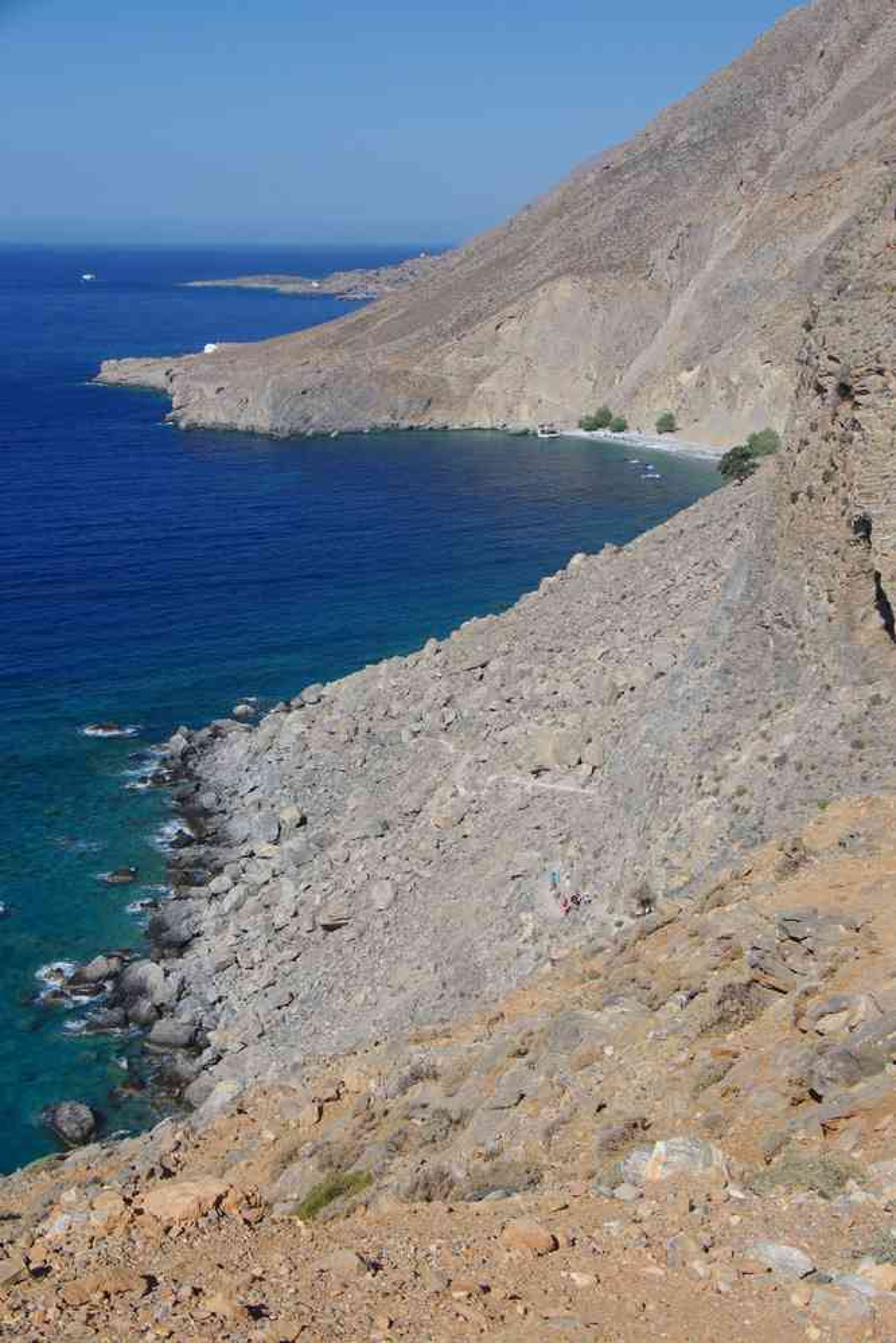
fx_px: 1960
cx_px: 448
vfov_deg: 37.9
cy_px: 672
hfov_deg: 25.8
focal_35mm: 52
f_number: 11
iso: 200
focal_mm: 35
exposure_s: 1/125
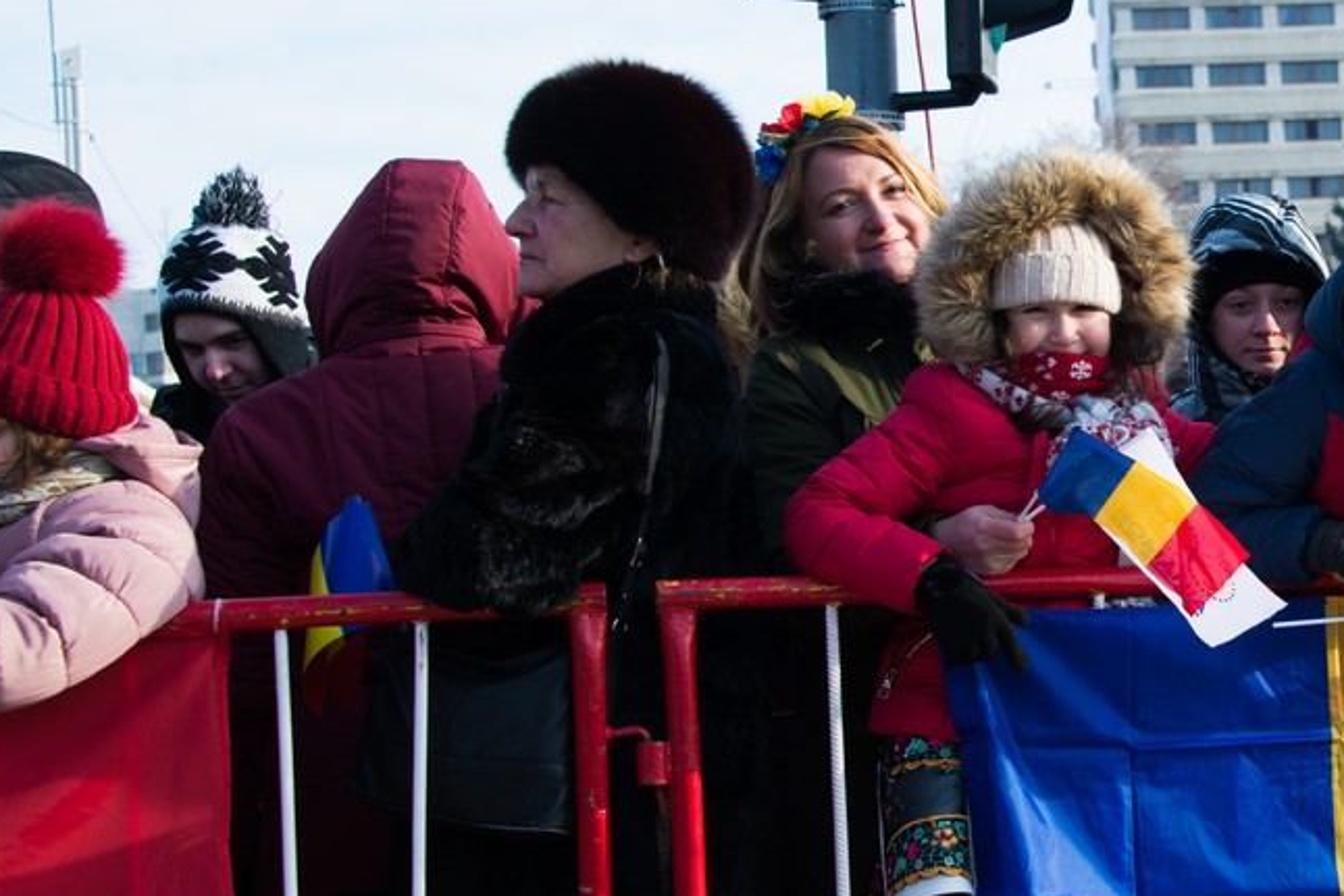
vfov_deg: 13.7
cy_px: 420
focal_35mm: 100
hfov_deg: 19.8
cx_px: 1333
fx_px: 3734
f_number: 6.3
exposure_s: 1/160
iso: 100
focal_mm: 45
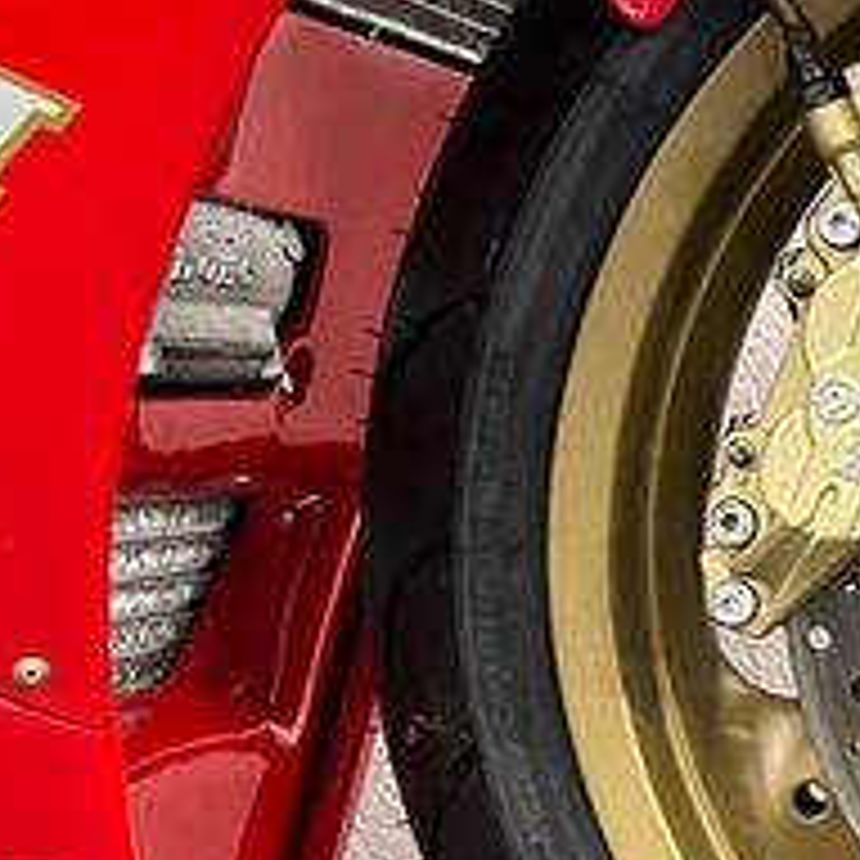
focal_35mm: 77
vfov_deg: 22.4
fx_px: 2164
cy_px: 558
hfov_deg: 19.9
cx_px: 1238
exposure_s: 1/33
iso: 400
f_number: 1.5
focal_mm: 5.7
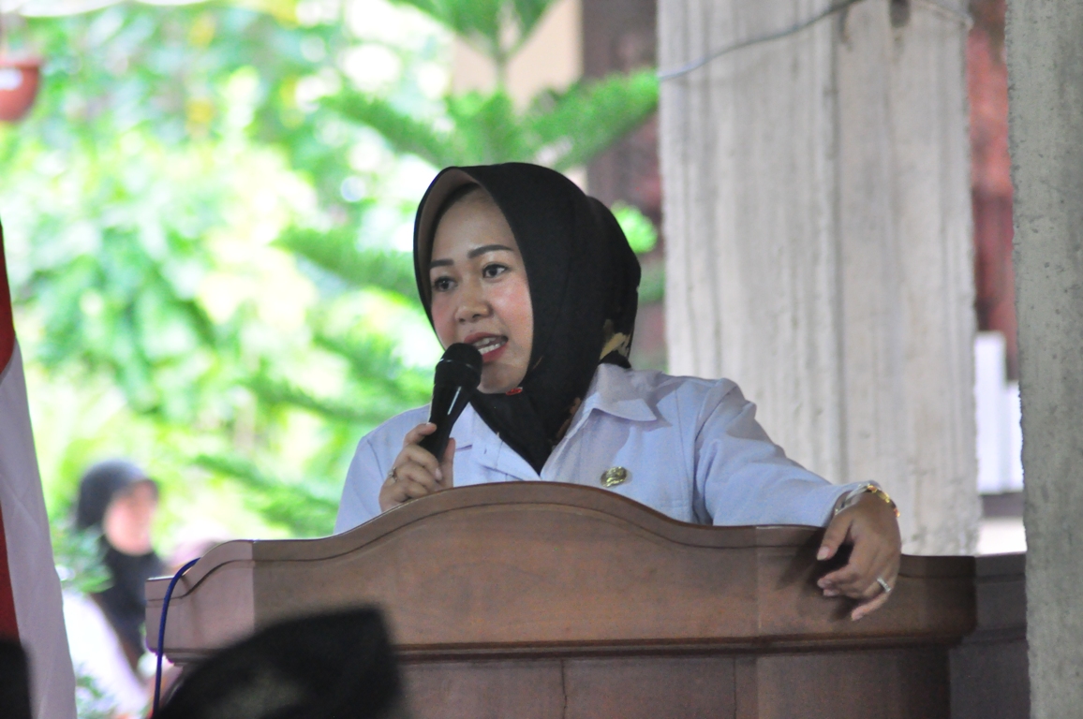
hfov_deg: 7.4
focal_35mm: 278
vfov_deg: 4.9
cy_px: 360
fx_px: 8339
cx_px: 542
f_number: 4.5
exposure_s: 1/60
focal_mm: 185
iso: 2500
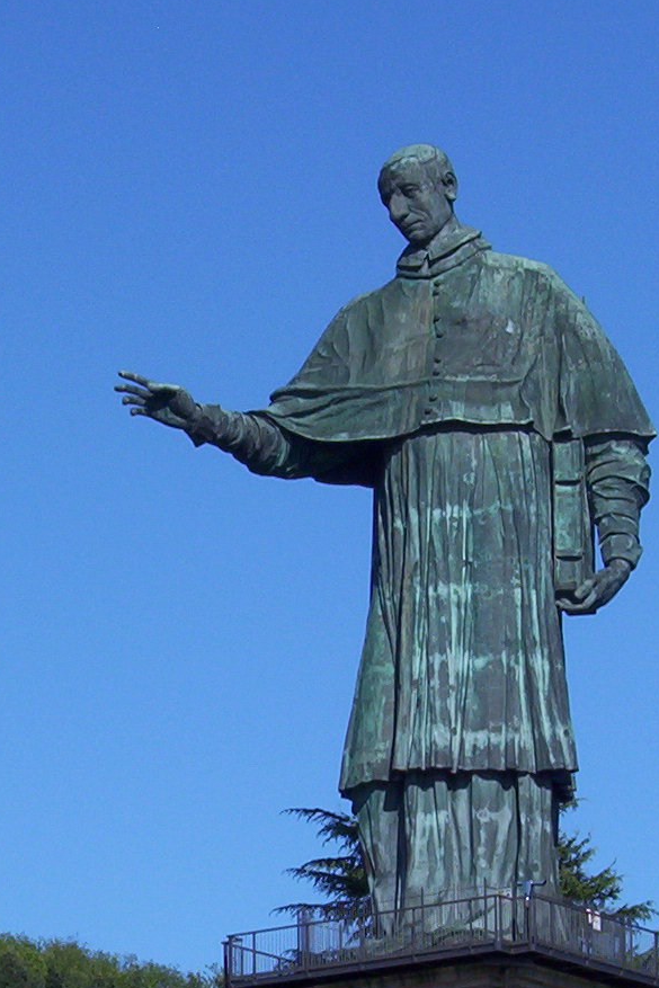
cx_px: 501
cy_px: 715
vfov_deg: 10.6
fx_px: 5324
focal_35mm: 194
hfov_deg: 7.1
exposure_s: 1/438
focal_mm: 13.24
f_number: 7.68
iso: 100
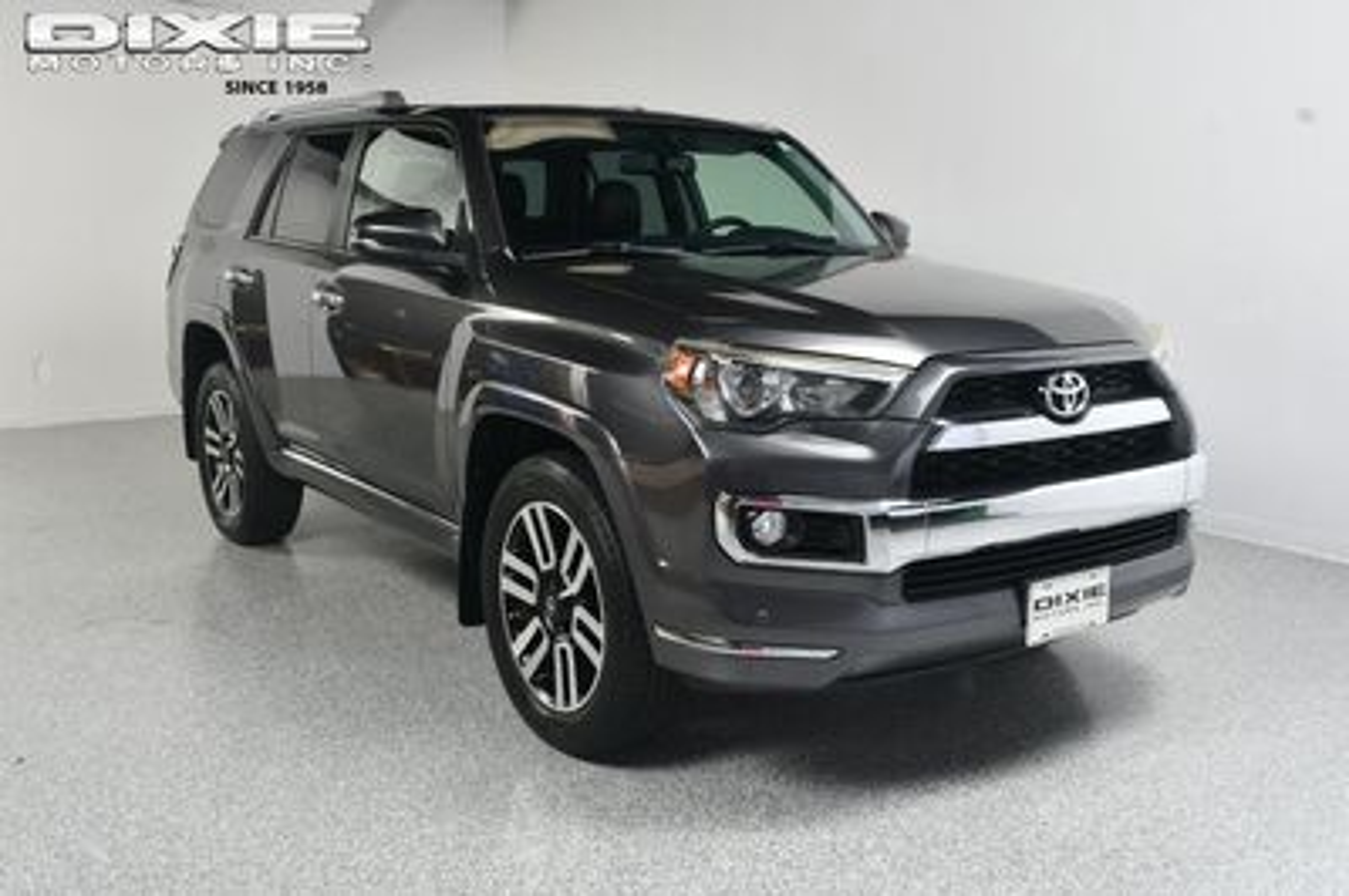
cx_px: 674
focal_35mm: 34
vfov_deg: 38.8
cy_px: 448
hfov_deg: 55.8
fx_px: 1273
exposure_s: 1/160
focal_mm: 23
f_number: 9
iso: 100
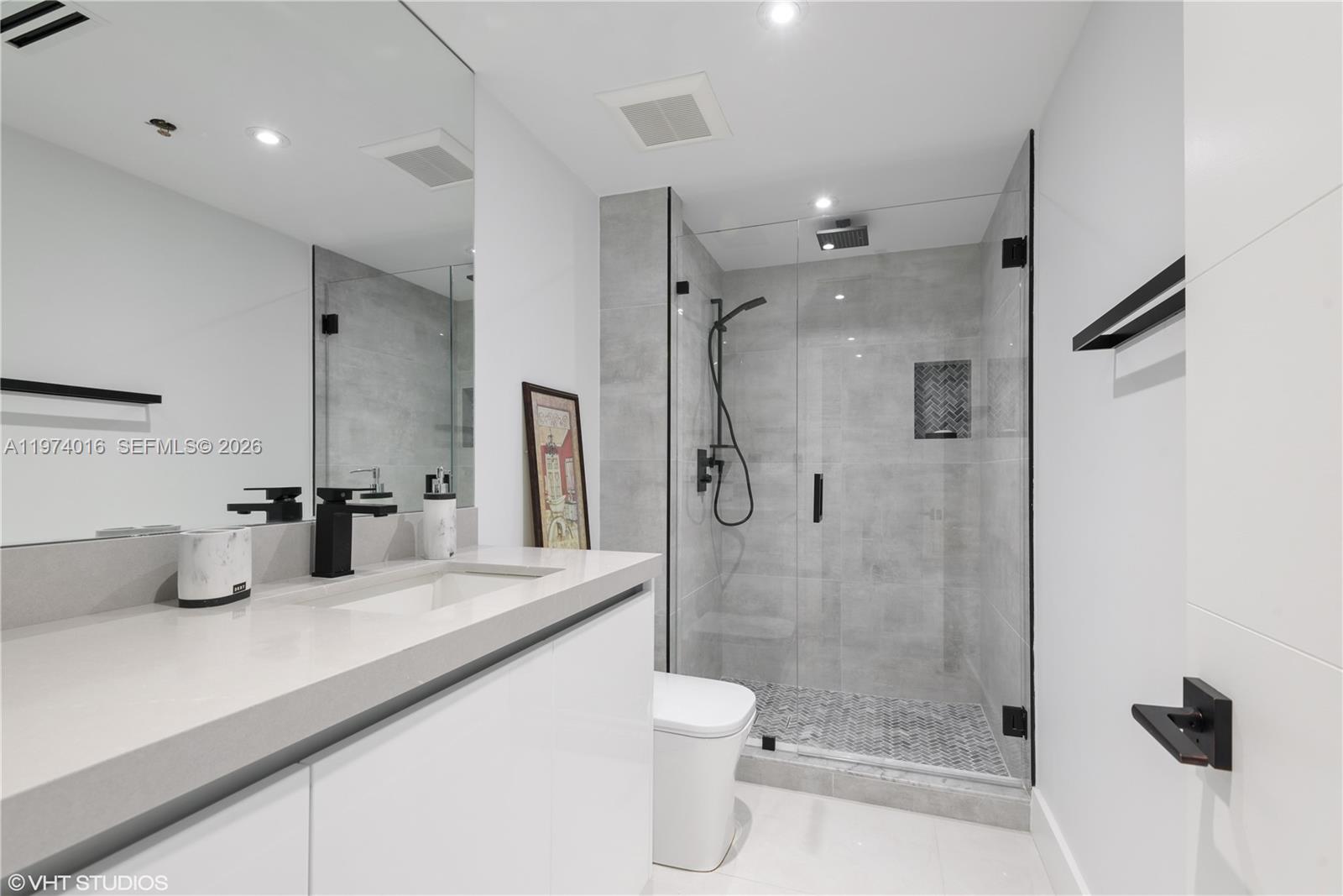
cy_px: 448
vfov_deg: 73.8
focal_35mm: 16
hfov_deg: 96.7
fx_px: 597
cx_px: 672
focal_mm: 16
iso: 250
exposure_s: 1/5
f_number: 8
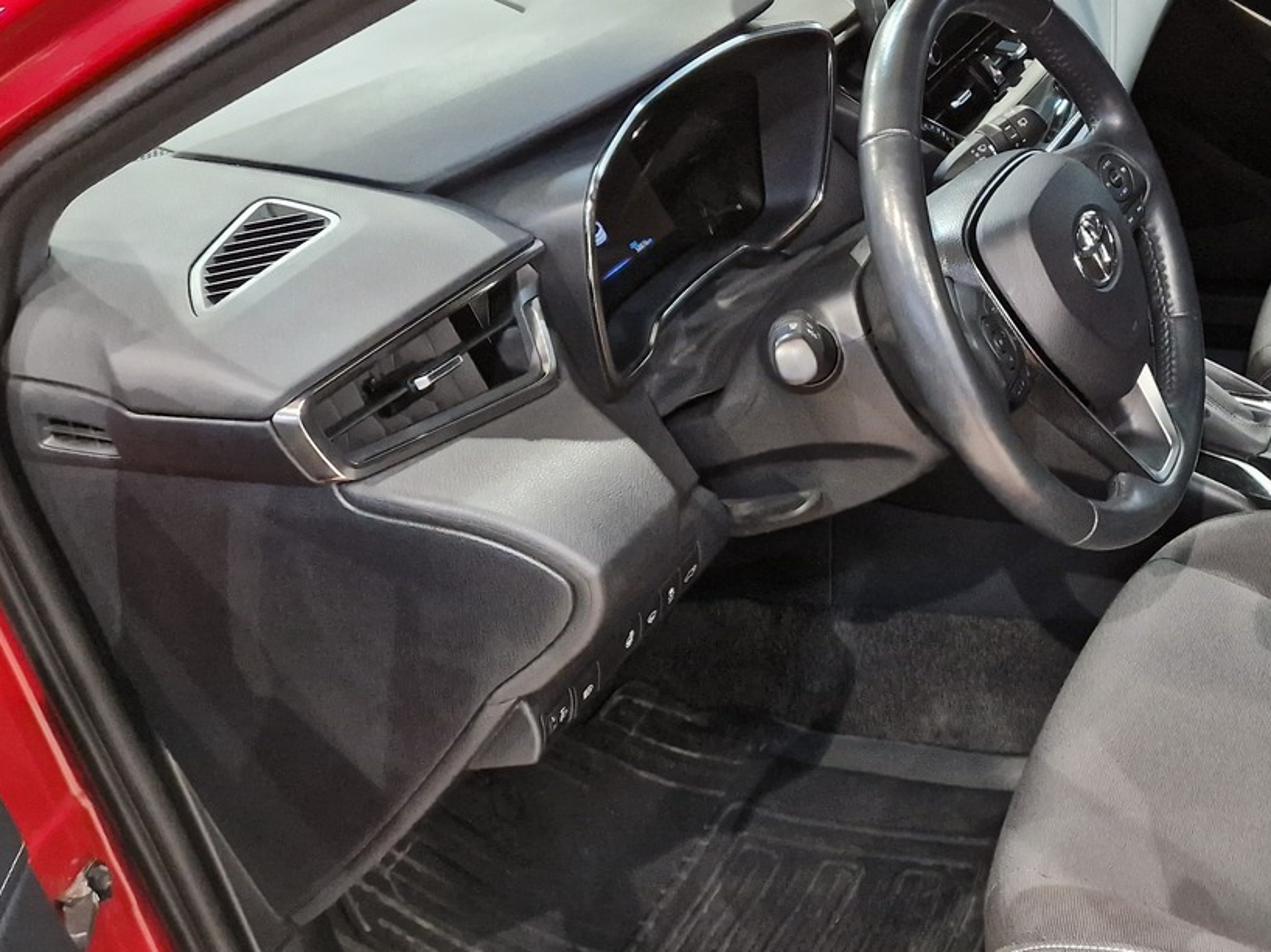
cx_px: 1145
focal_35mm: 45
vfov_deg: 32.1
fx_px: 1652
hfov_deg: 39.1
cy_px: 379
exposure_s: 1/100
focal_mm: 5.4
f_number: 1.8
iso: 500
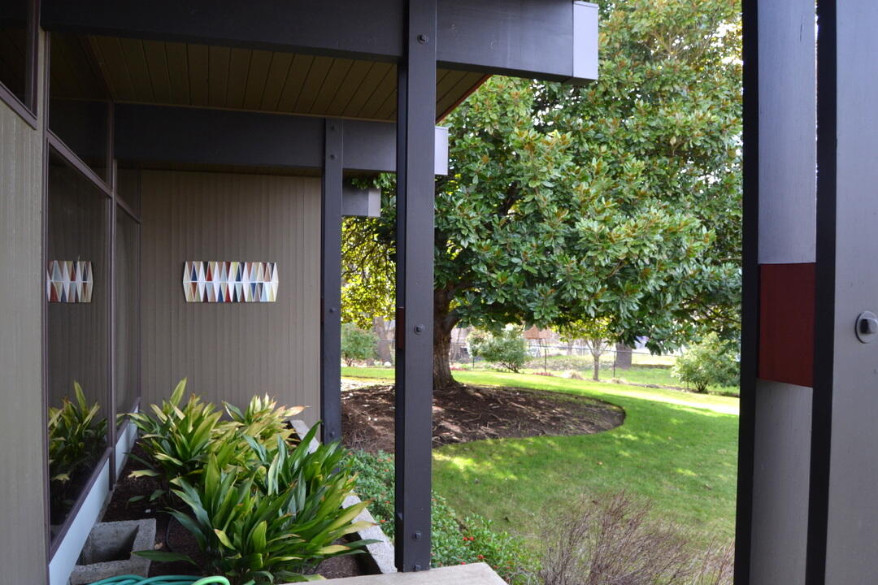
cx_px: 439
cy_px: 292
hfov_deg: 67.4
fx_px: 658
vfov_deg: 47.9
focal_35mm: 27
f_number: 5.6
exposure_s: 1/125
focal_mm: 18
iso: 400
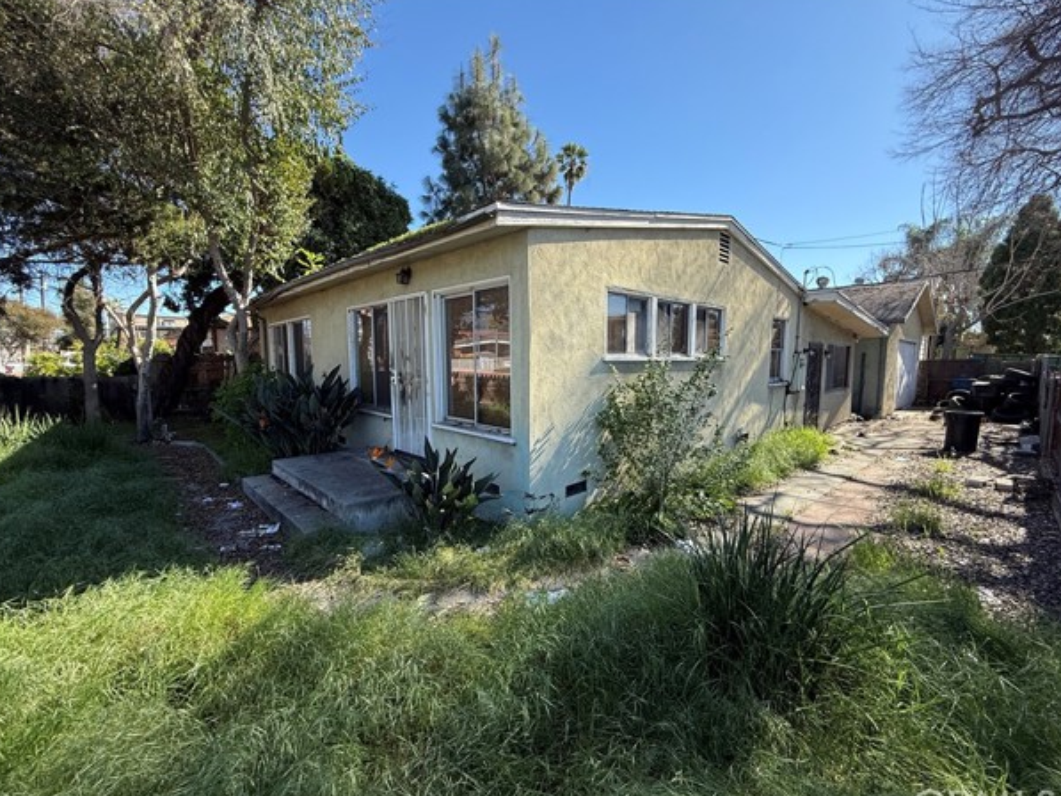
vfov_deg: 81.8
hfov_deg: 98.1
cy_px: 405
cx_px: 546
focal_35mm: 15
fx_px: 460
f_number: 2.2
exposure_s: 1/751
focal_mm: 2.22
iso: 64
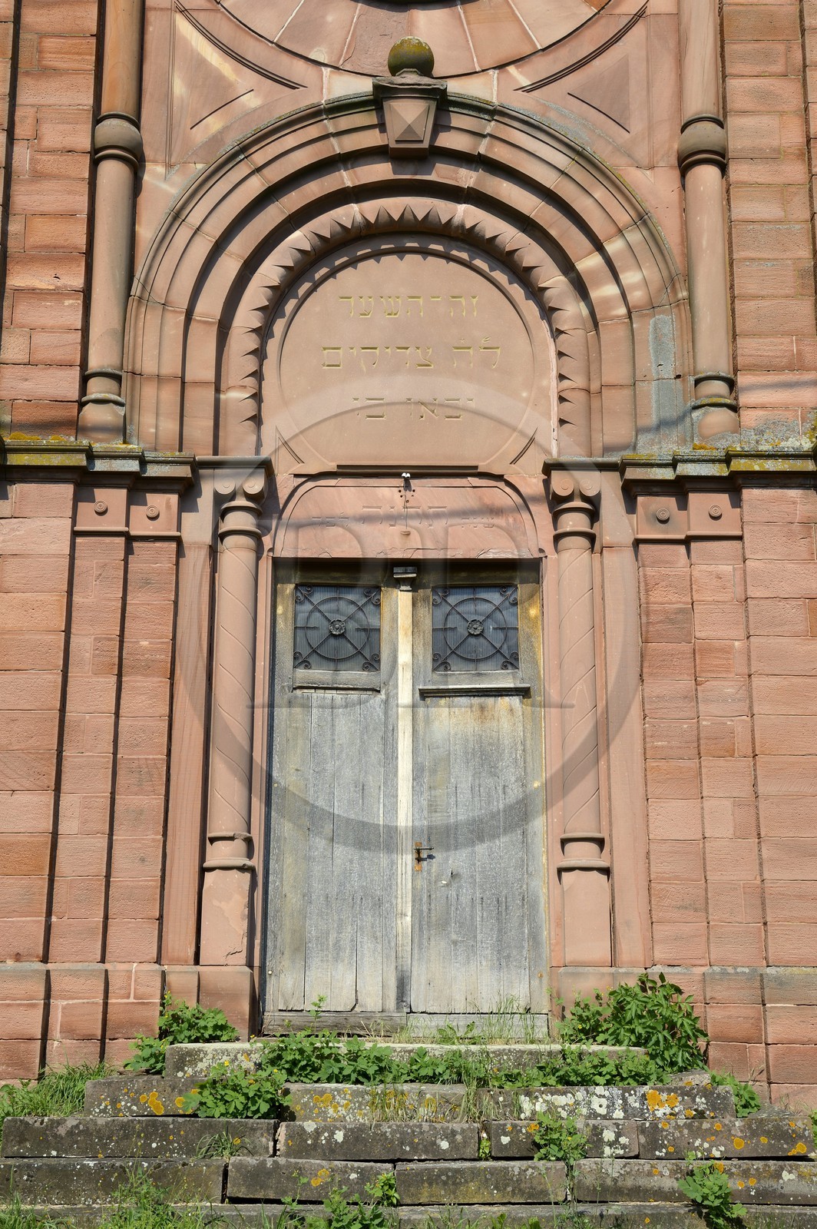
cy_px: 614
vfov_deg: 43.6
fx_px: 1534
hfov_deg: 29.8
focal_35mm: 45
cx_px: 408
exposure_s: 1/250
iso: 200
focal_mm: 45
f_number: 10
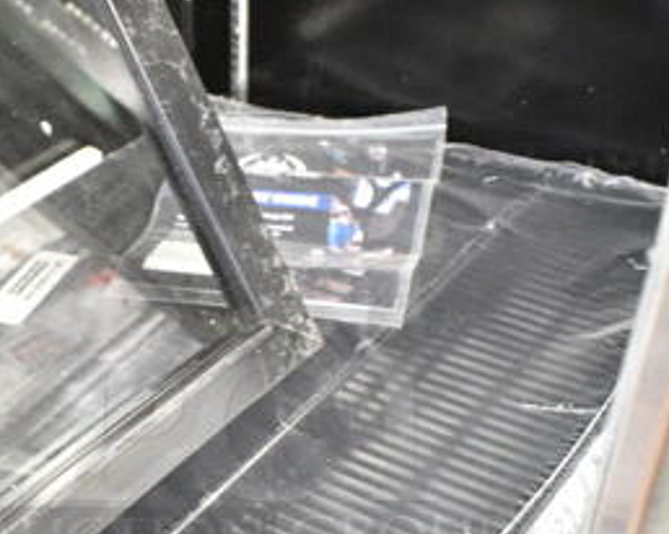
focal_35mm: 60
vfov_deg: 25.0
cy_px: 425
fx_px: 1187
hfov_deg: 31.3
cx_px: 246
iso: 6400
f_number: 3.5
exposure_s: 1/40
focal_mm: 18
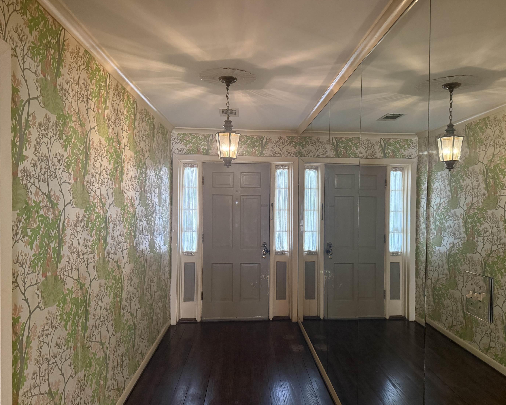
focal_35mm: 26
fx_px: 389
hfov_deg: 66.0
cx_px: 270
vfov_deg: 54.9
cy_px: 209
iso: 800
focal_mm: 6.76
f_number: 1.78
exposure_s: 1/60
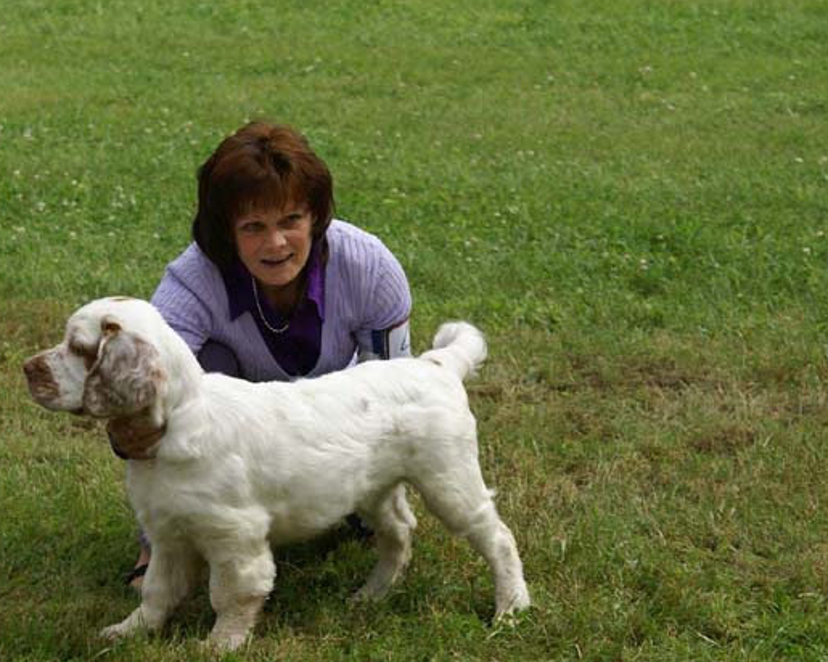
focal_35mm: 153
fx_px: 3749
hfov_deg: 12.6
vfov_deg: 10.1
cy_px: 372
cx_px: 289
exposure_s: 1/250
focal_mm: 70
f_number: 8
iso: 100
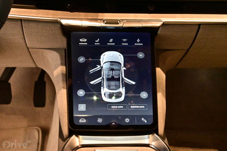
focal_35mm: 58
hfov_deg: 34.2
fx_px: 369
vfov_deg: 23.2
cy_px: 76
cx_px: 114
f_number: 5.6
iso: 5000
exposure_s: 1/60
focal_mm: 39
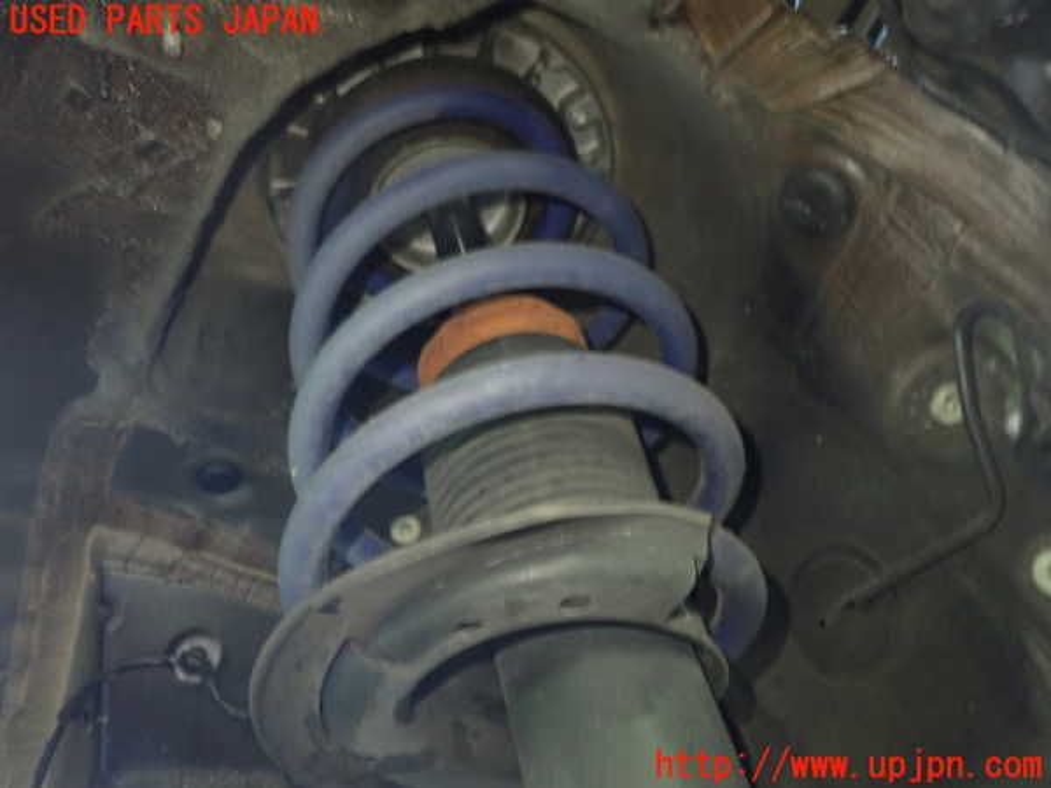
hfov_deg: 60.0
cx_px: 526
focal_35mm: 30
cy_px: 394
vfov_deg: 46.8
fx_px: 911
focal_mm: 5.4
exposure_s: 1/25
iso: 800
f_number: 2.3
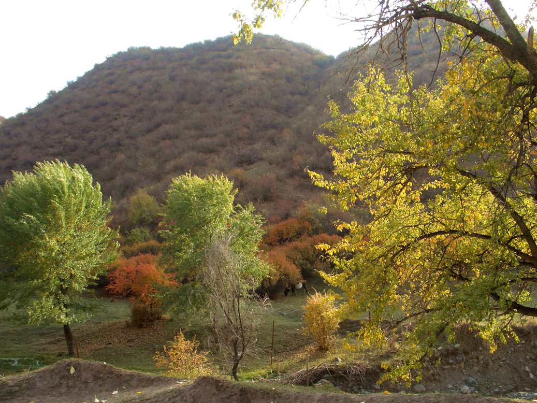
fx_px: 512
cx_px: 268
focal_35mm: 33
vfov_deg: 43.0
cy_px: 202
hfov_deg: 55.3
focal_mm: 7.1
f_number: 4
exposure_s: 1/250
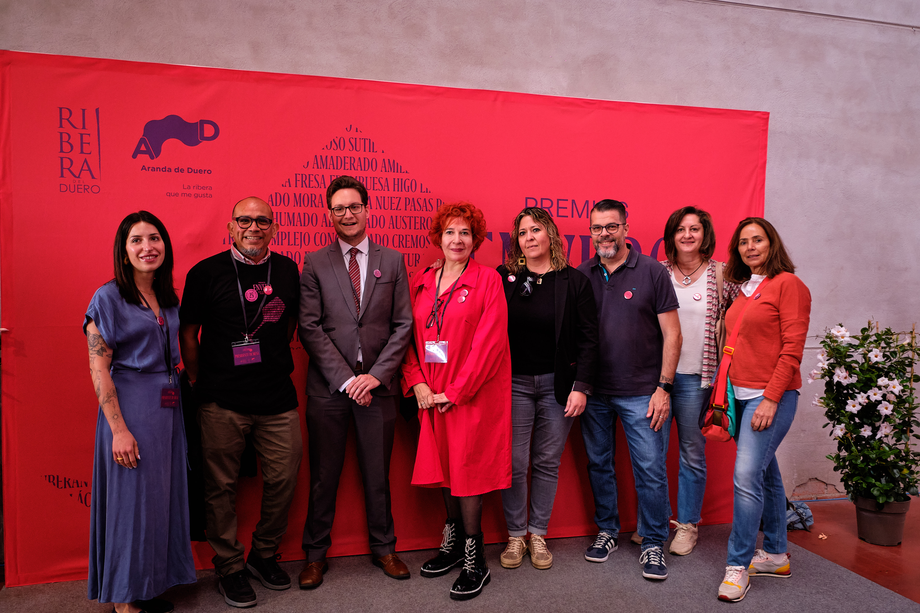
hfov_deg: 61.9
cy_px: 306
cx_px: 460
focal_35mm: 30
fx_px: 767
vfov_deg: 43.6
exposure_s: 1/80
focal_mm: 20
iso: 1250
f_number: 4
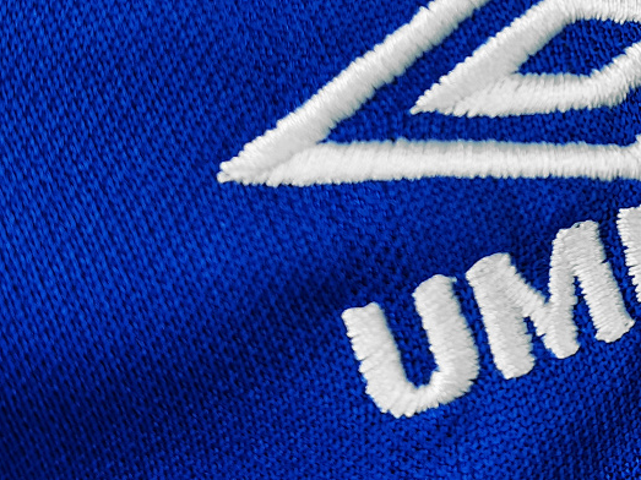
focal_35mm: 95
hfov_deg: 20.4
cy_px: 94
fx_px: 1759
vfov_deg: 15.5
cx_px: 539
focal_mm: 5.58
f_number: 1.8
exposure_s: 1/50
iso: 125
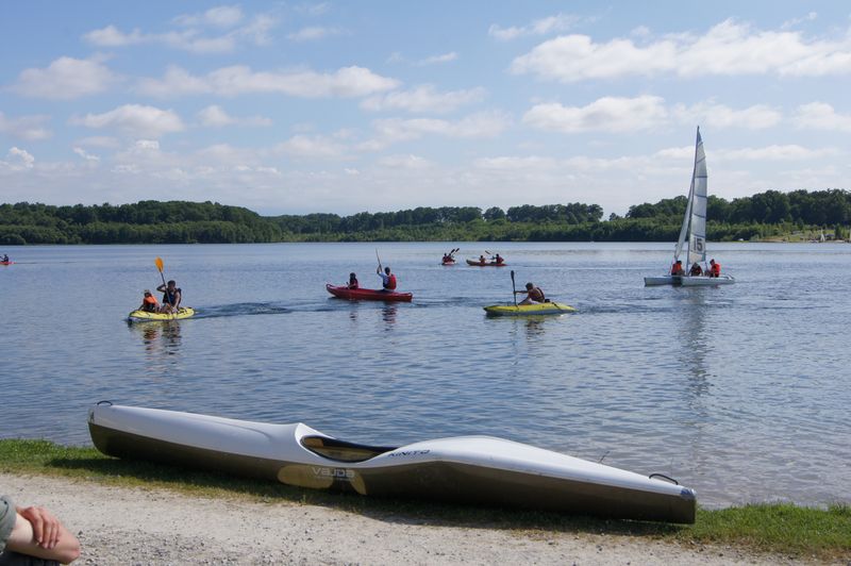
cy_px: 283
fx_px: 992
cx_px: 426
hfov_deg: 46.4
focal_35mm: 42
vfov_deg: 31.8
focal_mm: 28
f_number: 11
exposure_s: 1/500
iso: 200
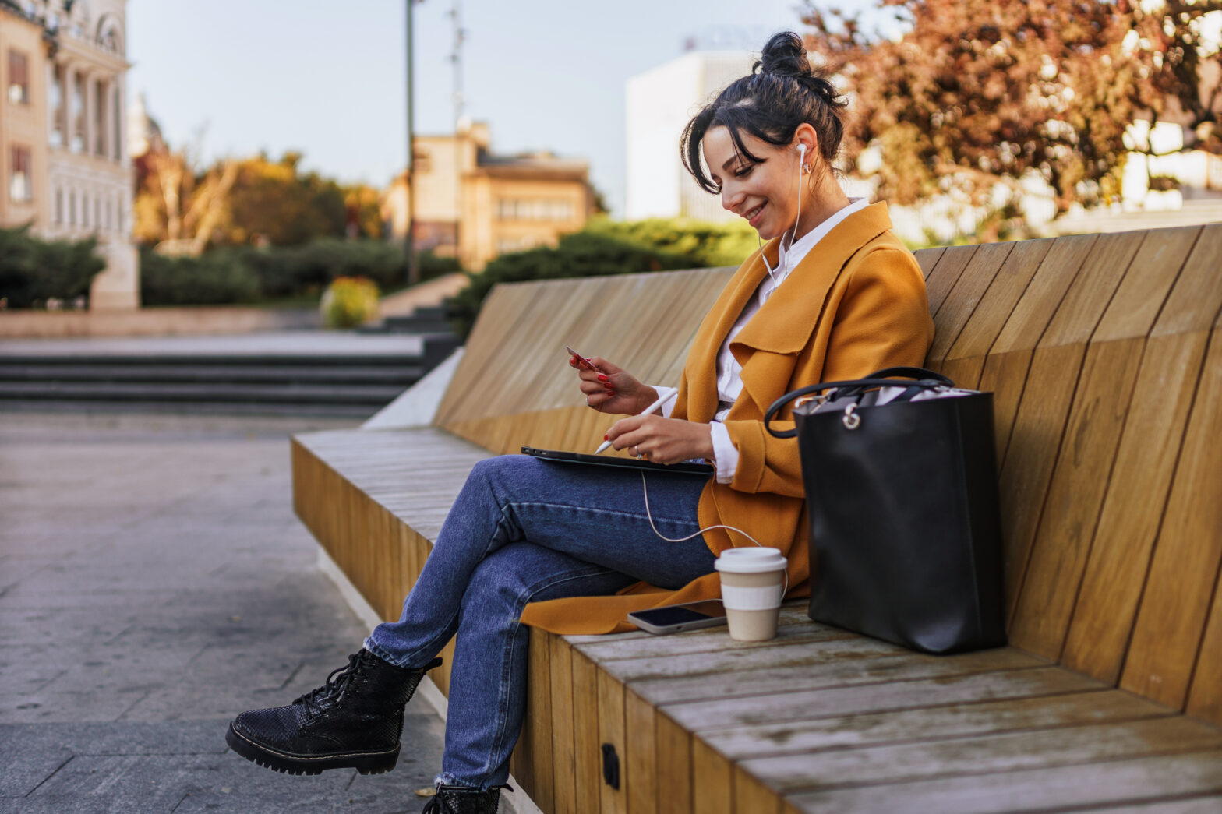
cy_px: 407
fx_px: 1697
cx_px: 611
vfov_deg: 27.0
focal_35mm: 50
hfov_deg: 39.6
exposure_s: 1/1600
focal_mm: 50
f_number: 2
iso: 125
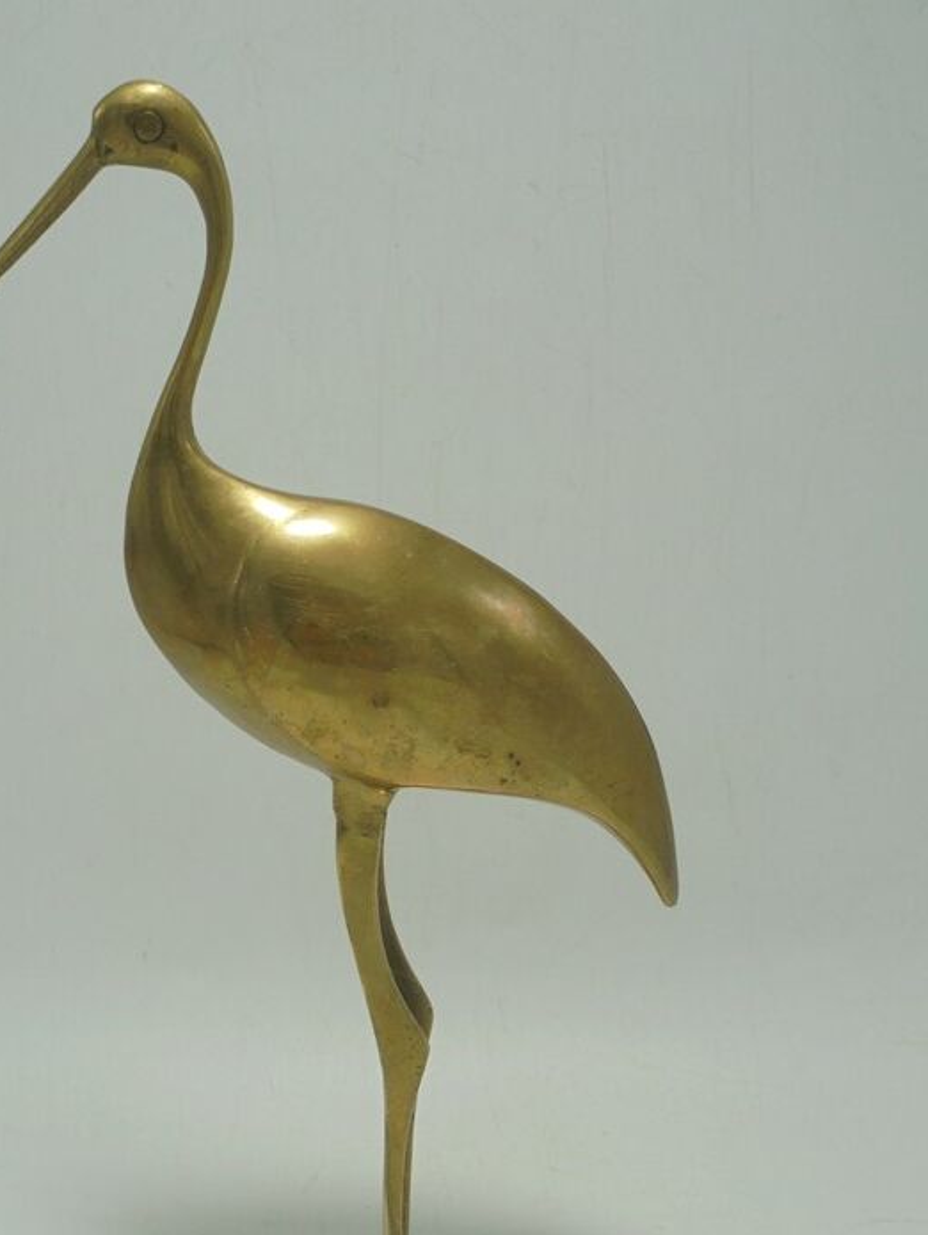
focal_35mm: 44
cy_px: 785
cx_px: 364
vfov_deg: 42.5
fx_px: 1571
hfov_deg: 32.8
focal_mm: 6.1
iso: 100
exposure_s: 1/80
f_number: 4
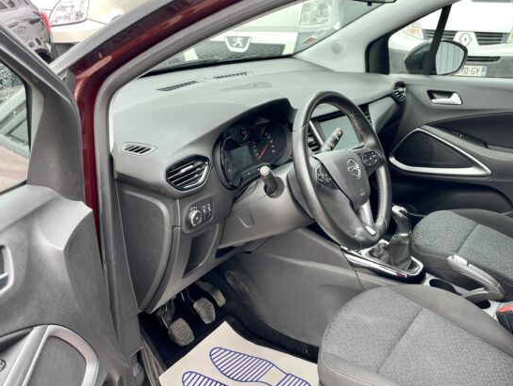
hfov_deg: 48.7
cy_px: 228
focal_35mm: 38
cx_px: 302
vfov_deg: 37.6
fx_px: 564
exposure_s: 1/121
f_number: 1.6
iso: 40
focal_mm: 4.2
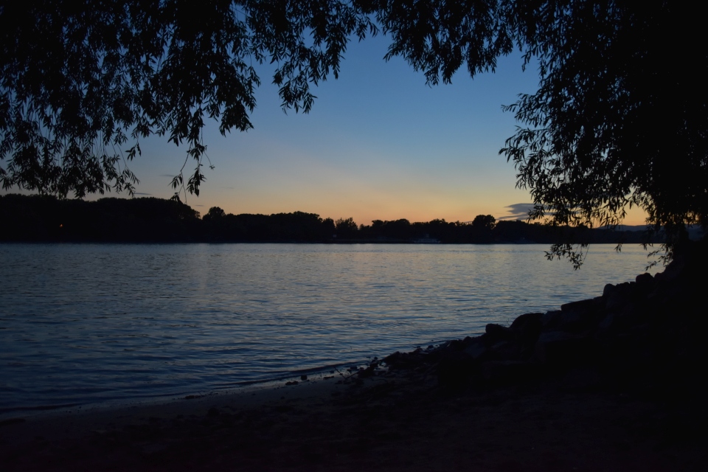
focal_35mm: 52
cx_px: 354
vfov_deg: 25.8
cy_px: 236
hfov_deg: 37.9
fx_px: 1032
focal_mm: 35
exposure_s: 1/125
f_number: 4.5
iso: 1000
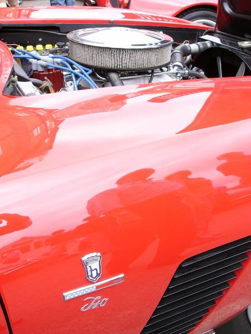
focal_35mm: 41
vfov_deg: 45.8
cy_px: 167
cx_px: 126
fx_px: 396
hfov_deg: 35.1
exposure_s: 1/100
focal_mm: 6.8
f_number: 3.7
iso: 50
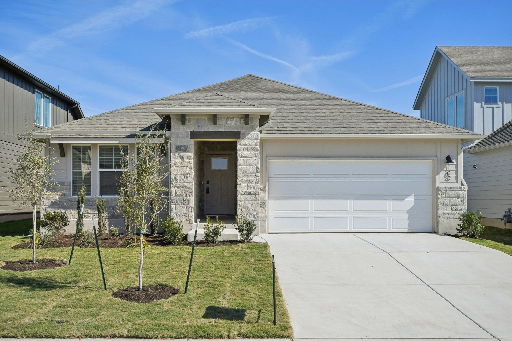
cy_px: 170
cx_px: 256
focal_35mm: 36
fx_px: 512
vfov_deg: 36.9
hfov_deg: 53.1
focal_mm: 24
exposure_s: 1/2500
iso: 400
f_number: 8
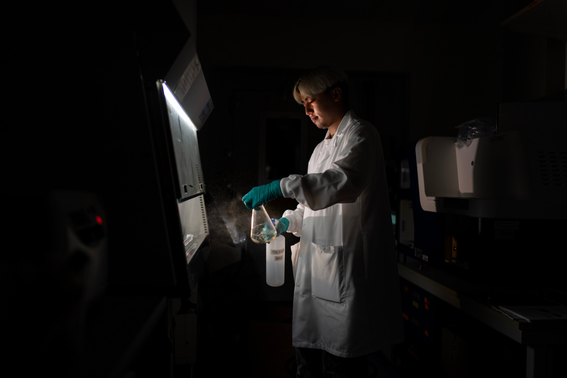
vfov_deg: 37.9
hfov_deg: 54.4
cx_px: 284
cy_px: 189
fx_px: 551
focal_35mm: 35
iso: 250
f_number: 1.4
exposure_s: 1/200
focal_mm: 35
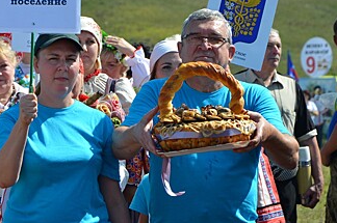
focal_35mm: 257
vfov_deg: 5.3
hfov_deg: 8.0
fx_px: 2400
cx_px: 73
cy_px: 58
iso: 100
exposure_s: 1/250
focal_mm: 105
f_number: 8
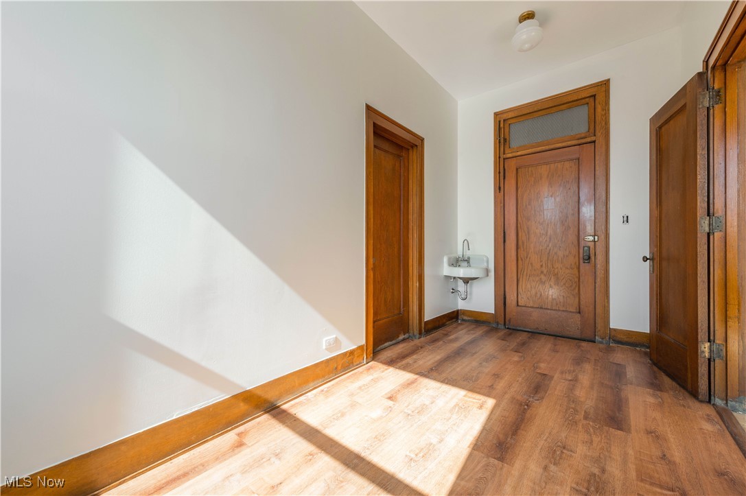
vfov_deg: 81.1
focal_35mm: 14
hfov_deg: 104.3
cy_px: 248
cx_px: 373
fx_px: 290
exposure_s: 1/60
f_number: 10
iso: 200
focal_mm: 14
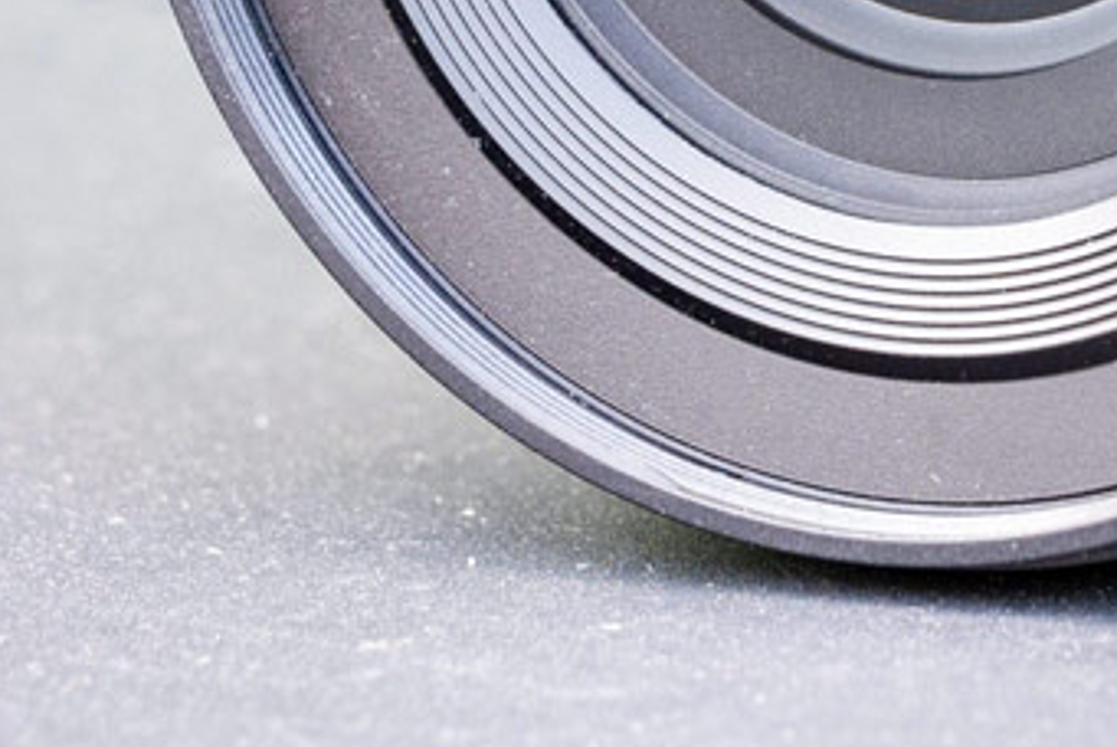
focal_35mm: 315
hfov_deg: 6.5
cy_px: -339
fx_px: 9782
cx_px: 1058
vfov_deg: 4.3
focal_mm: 70
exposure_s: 1/60
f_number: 8
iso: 1250
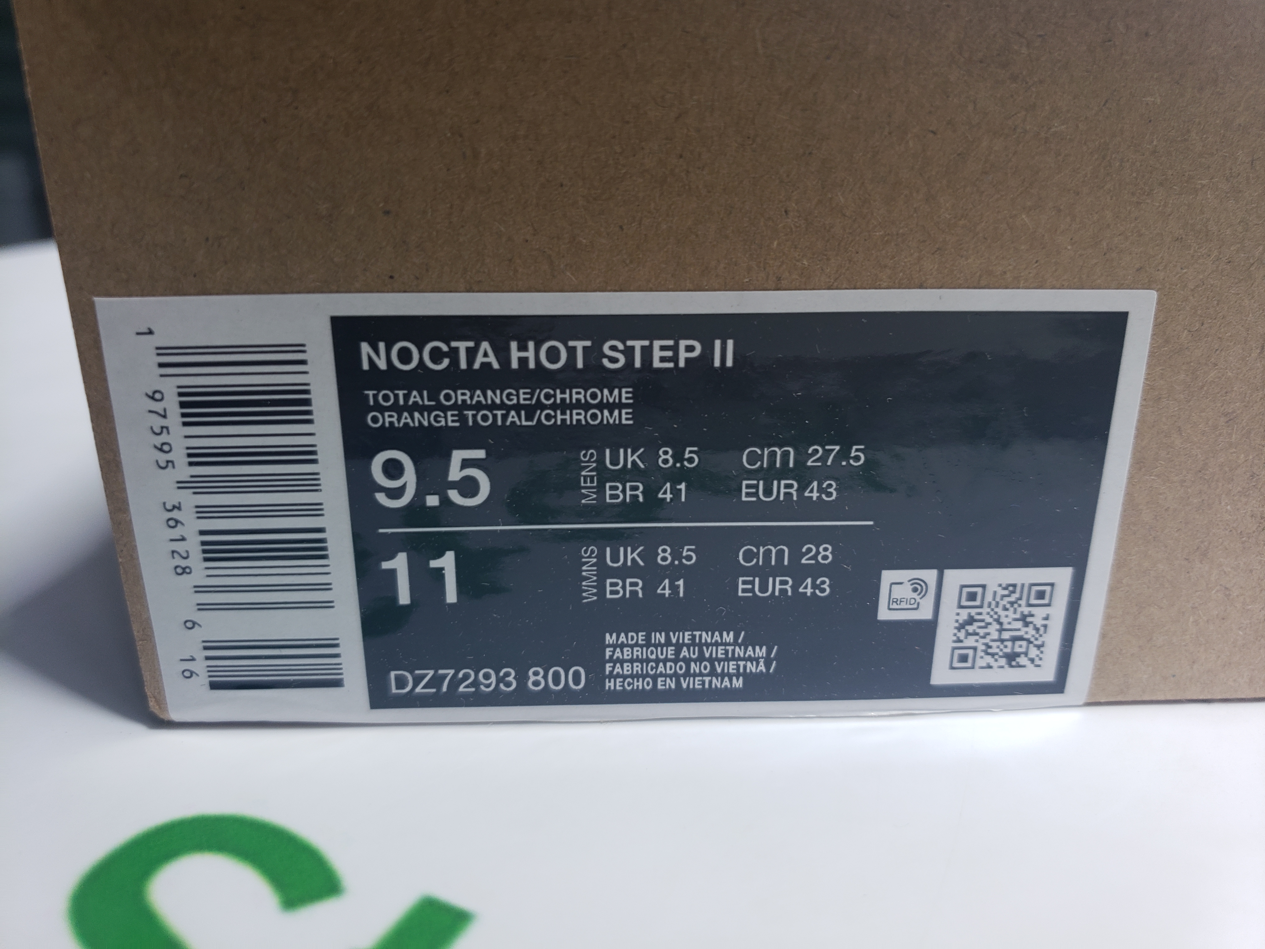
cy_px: 474
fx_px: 950
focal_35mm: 26
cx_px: 632
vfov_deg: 53.1
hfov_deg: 67.3
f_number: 1.5
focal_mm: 4.3
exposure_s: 1/114
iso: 50
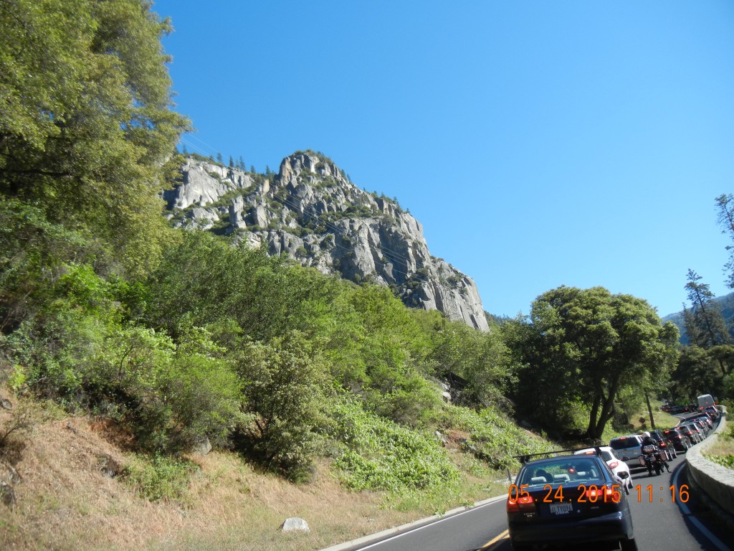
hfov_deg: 60.0
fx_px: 636
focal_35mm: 30
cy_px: 276
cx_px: 367
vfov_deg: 46.8
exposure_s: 1/742
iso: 160
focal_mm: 5.4
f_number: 3.5
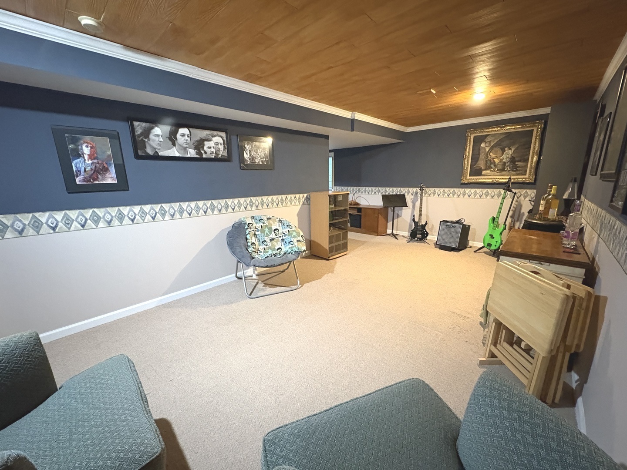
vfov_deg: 85.7
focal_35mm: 14
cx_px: 314
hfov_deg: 102.1
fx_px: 254
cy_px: 235
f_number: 2.2
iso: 1000
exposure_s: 1/30
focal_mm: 2.22
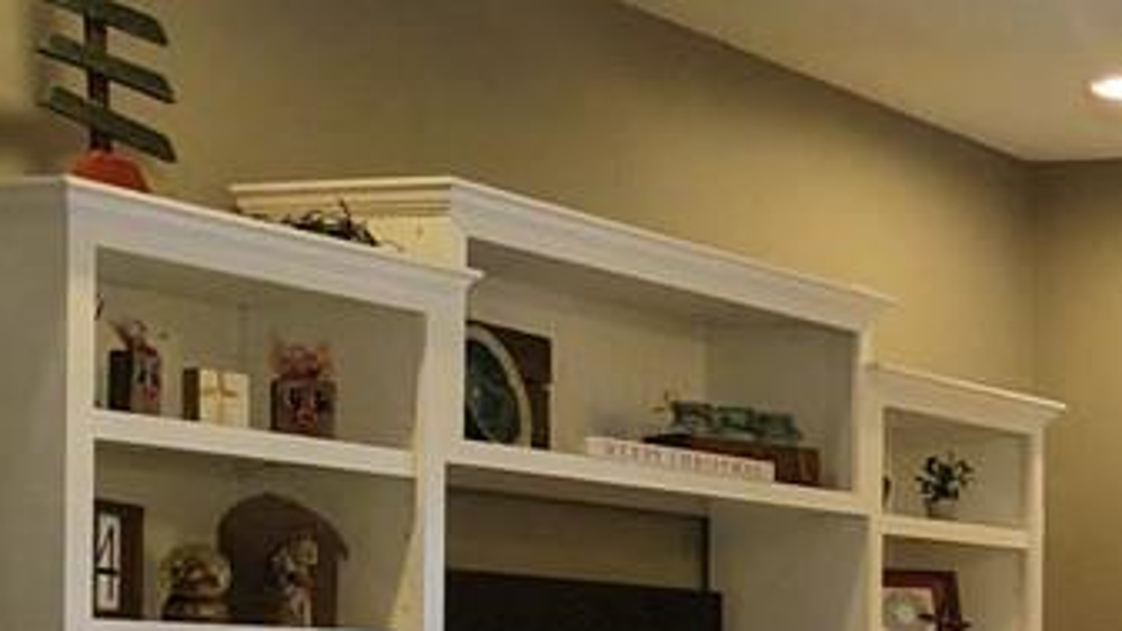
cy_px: 694
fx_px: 2469
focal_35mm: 83
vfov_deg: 14.2
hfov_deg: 19.6
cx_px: 1974
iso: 1080
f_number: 2.2
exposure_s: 1/50
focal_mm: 3.05
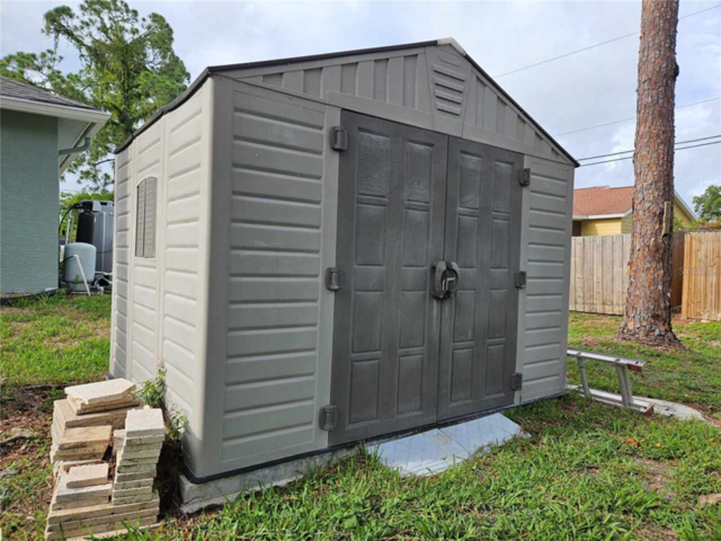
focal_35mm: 23
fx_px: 479
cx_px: 360
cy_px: 270
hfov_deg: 73.9
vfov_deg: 58.9
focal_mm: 5.4
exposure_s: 1/522
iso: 25
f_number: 1.8
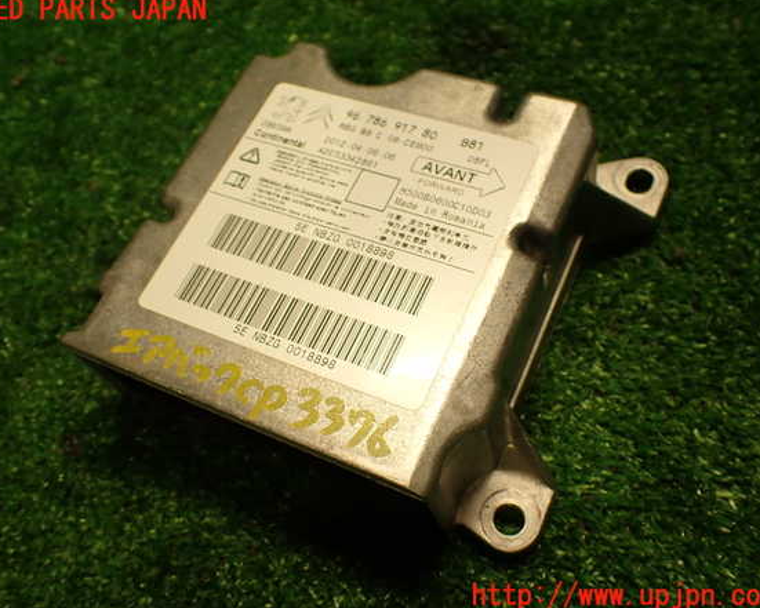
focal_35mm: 34
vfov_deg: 43.4
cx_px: 370
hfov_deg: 52.8
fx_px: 765
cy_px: 303
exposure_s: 1/50
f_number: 2.4
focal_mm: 5.79
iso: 200
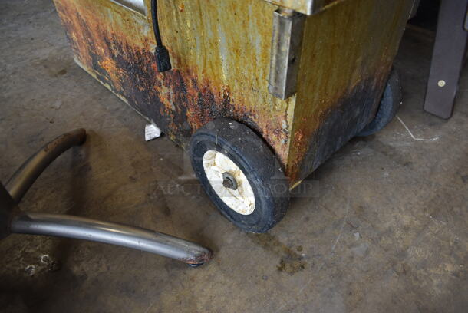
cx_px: 234
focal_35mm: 27
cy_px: 156
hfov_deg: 67.3
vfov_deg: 48.0
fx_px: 351
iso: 450
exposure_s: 1/30
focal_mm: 18
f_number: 3.5
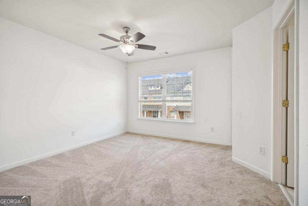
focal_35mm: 16
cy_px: 103
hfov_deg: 96.7
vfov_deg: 73.7
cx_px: 154
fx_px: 137
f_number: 5.6
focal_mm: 16
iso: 400
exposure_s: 1/200
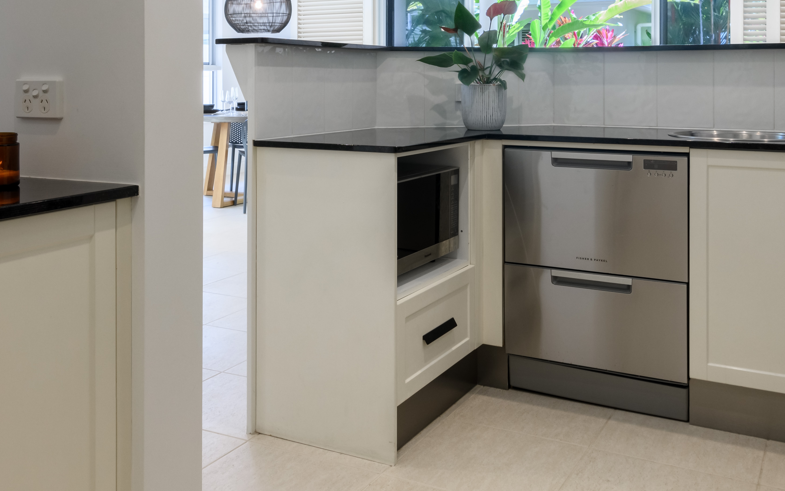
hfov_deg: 50.4
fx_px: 834
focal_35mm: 39
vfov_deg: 32.0
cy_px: 106
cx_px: 381
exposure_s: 1/13
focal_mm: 16
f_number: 9
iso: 320
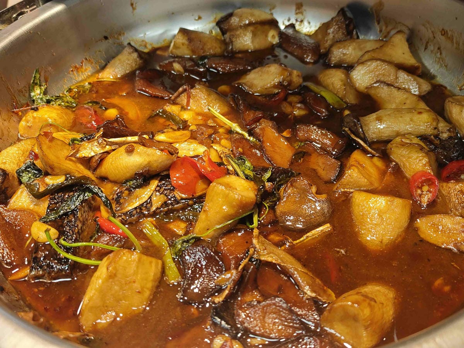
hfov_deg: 50.1
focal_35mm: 37
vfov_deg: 38.7
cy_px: 174
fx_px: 496
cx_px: 232
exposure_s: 1/120
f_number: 2
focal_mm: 8.72
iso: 316
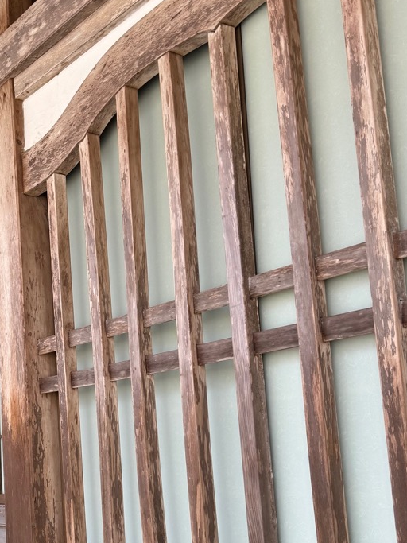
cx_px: 35
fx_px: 753
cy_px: 379
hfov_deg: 29.0
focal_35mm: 48
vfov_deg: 39.0
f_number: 1.78
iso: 64
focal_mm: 6.86
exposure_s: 1/121
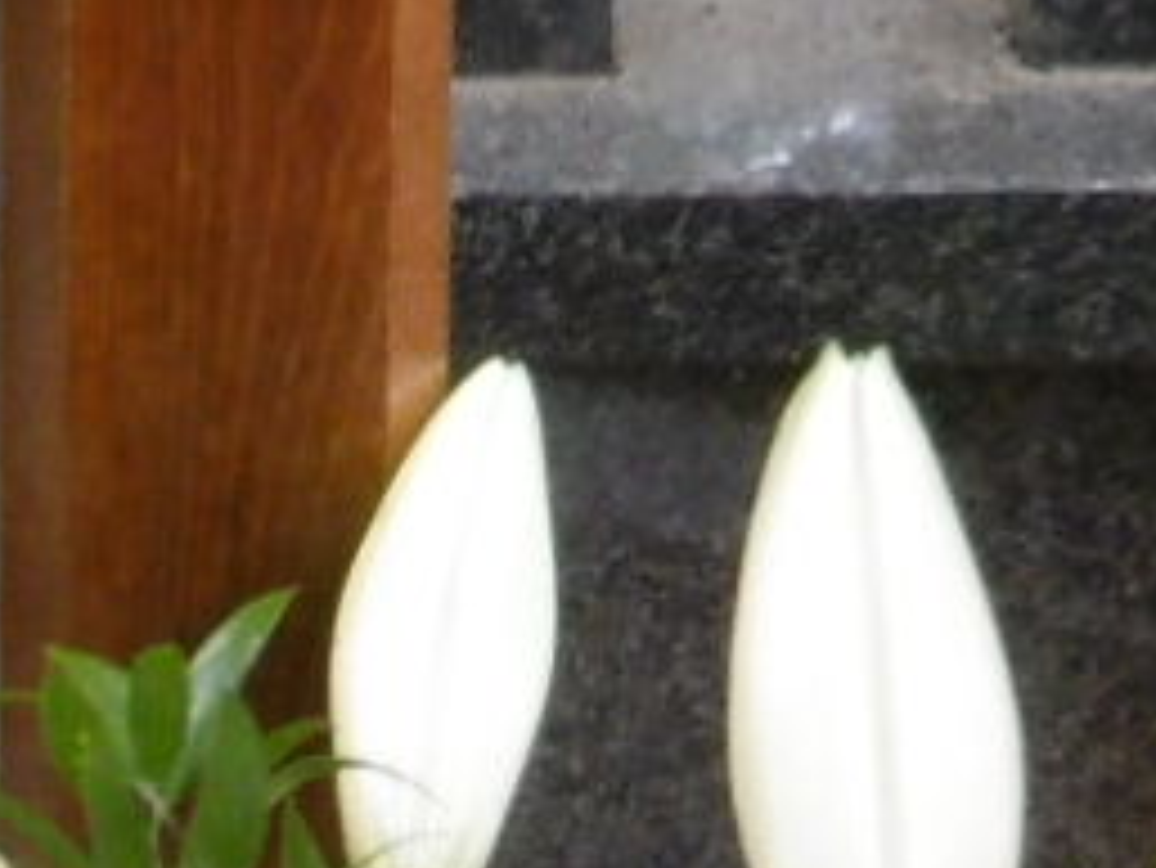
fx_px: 13565
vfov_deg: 3.5
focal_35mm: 406
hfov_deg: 4.9
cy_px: -2564
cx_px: 486
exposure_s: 1/60
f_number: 4
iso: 100
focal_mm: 9.2
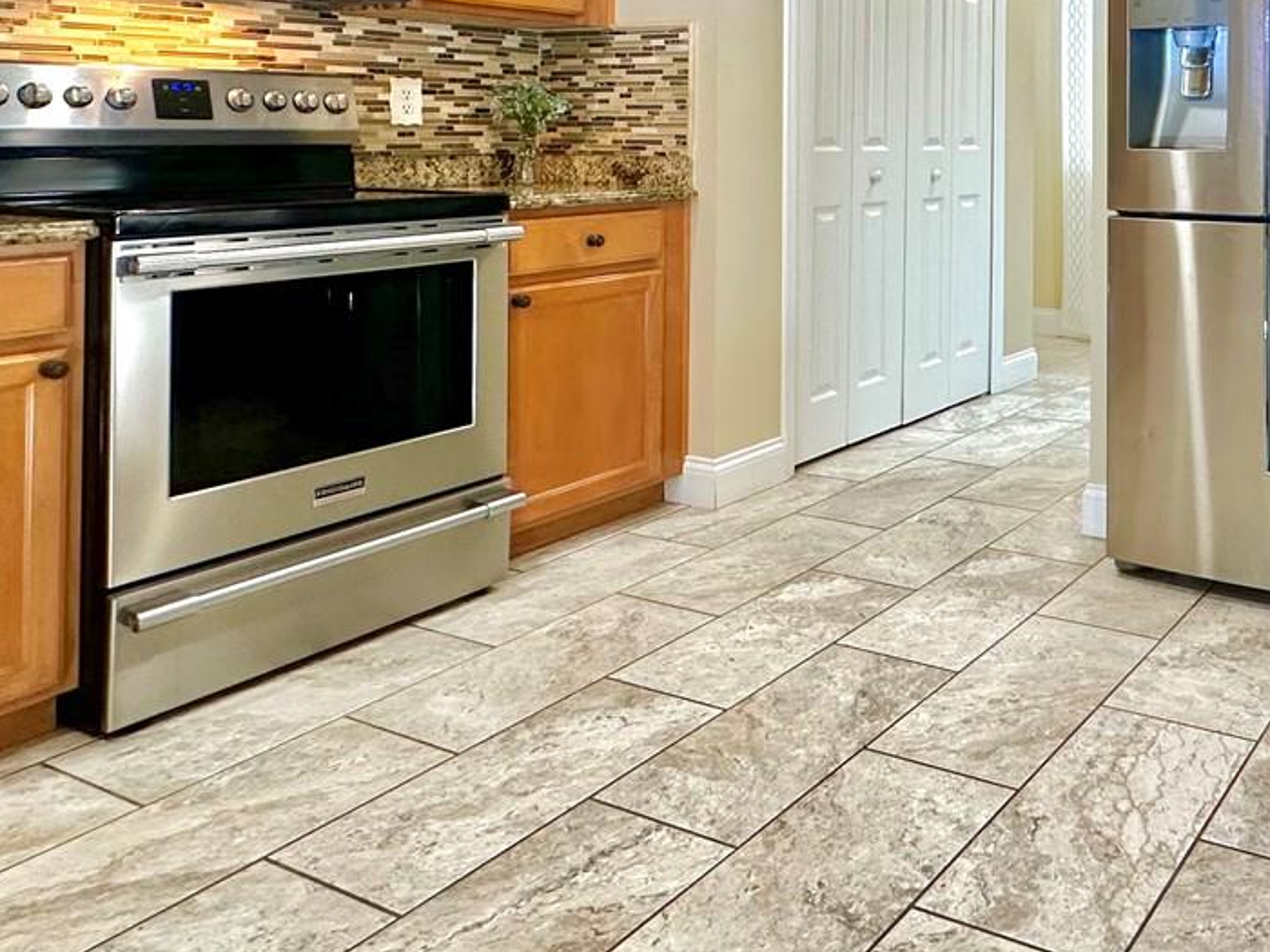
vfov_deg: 41.1
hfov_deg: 50.8
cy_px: 118
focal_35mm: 32
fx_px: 1174
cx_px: 1127
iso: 160
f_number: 2.2
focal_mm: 2.22
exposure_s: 1/60
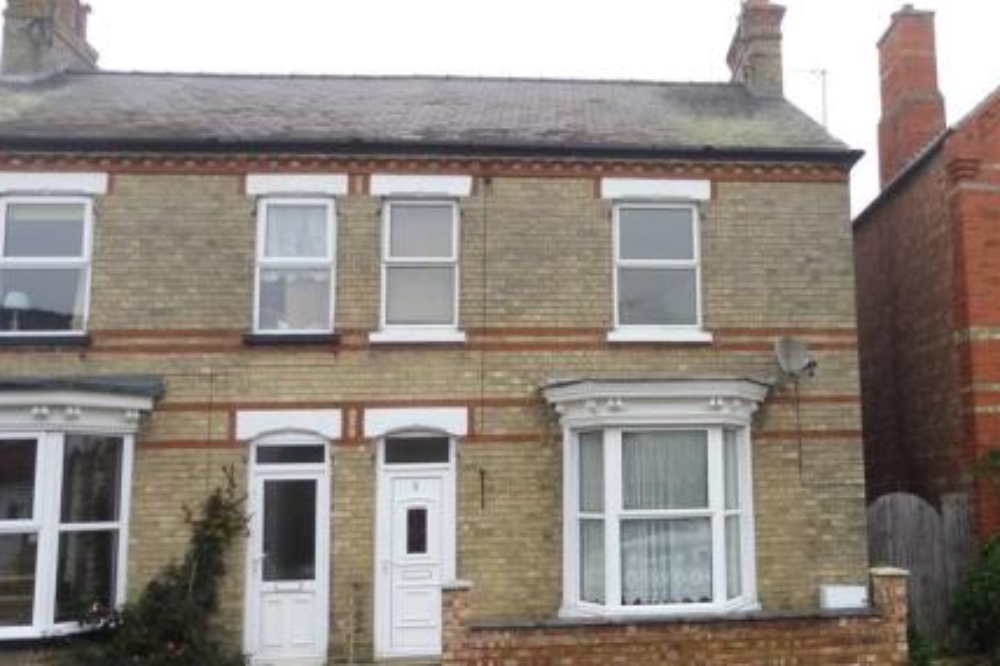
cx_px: 660
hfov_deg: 54.8
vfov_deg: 38.8
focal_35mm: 34
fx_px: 944
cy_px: 354
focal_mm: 4.3
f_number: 3.3
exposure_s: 1/60
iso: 125
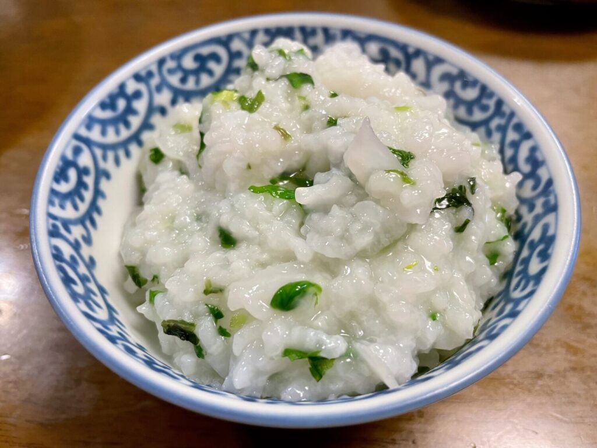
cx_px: 298
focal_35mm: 26
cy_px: 224
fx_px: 448
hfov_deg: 67.3
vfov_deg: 53.1
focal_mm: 4.2
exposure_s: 1/60
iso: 125
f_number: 1.6
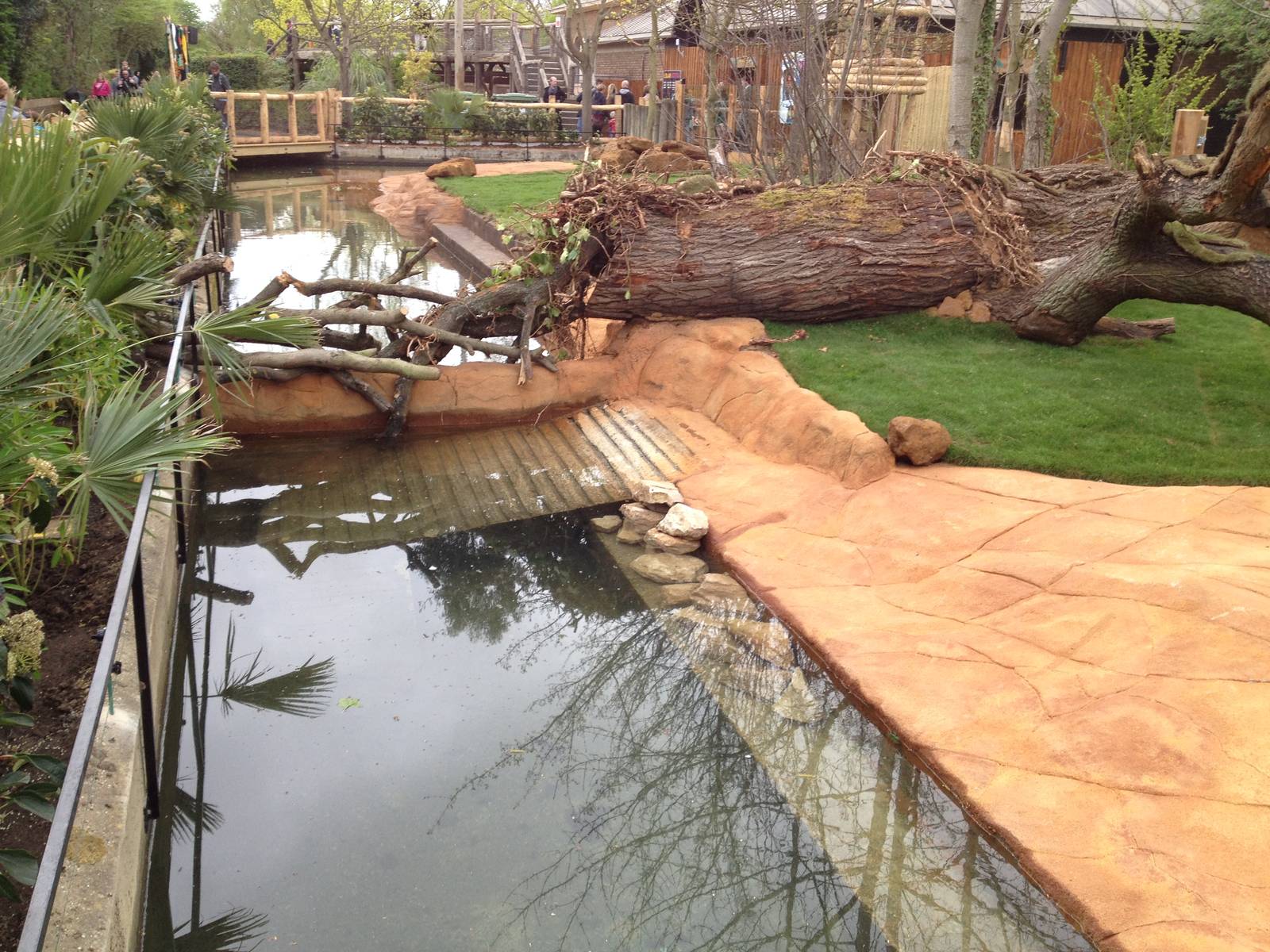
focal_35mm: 35
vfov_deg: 40.7
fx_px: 1284
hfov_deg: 52.6
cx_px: 635
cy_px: 476
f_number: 2.4
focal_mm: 4.28
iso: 50
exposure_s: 1/163
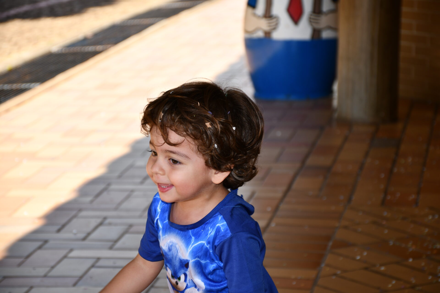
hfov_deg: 15.2
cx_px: 220
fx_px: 1650
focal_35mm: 135
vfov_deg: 10.2
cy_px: 146
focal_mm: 90
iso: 140
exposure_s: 1/250
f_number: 5.3
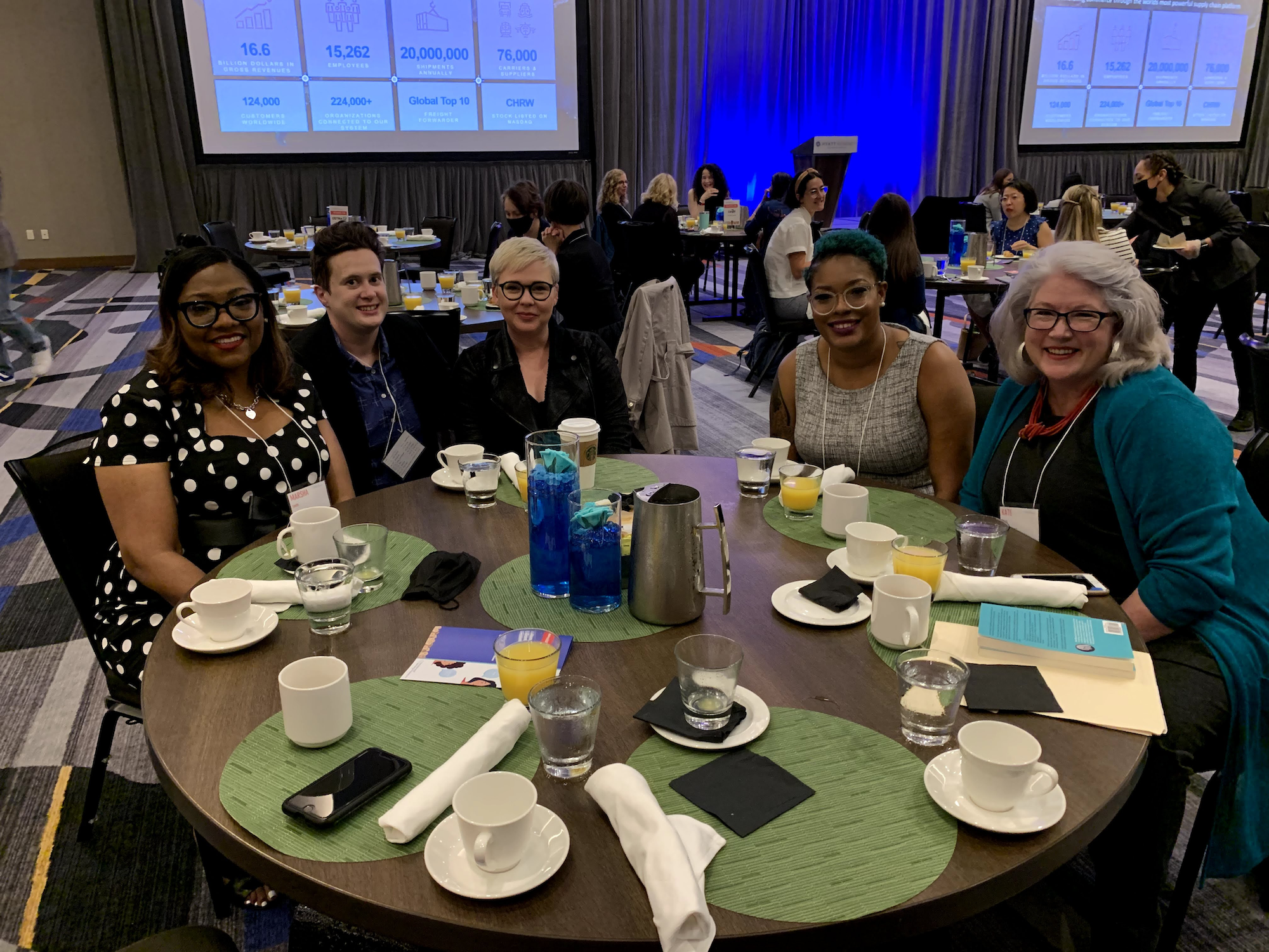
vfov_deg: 53.1
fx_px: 953
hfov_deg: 67.3
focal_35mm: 26
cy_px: 476
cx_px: 634
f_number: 1.8
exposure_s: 1/30
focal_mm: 4.25
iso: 640
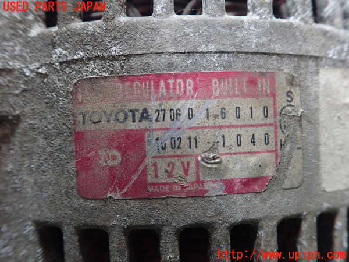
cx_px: 174
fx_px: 302
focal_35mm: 30
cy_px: 131
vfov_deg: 46.8
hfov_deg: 60.0
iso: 800
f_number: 2.3
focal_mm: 5.5
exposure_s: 1/125
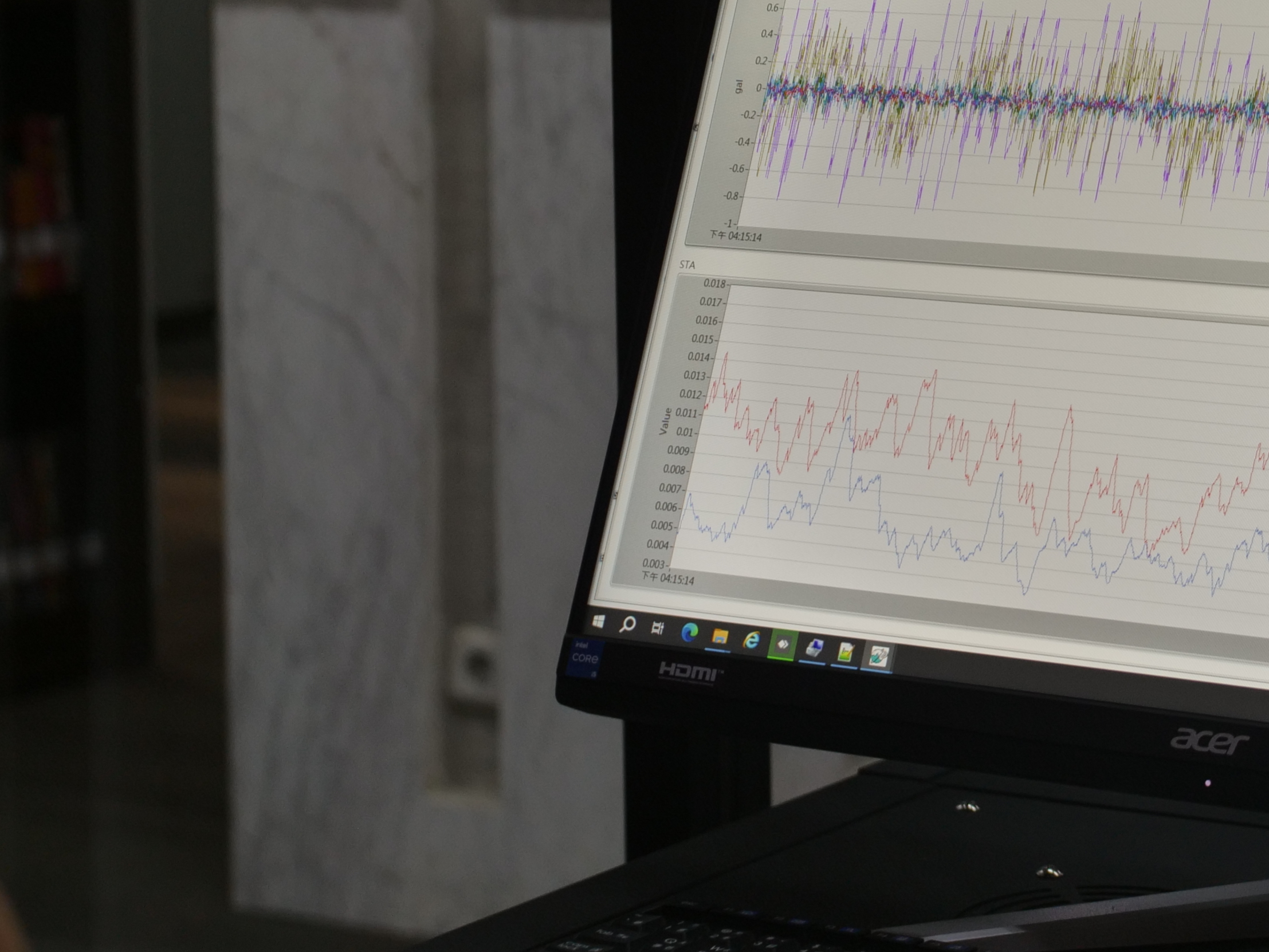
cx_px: 1158
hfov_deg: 16.6
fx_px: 4290
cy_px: 147
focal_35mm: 117
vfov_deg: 12.6
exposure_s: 1/100
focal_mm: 25
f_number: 2.5
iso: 160
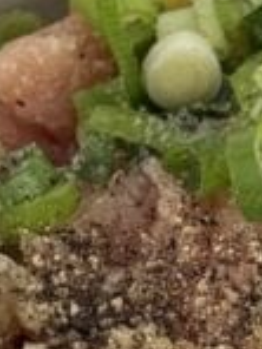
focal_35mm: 311
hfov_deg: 4.8
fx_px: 3139
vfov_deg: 6.4
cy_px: 337
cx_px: 186
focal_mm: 6.76
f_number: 1.78
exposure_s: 1/144
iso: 100
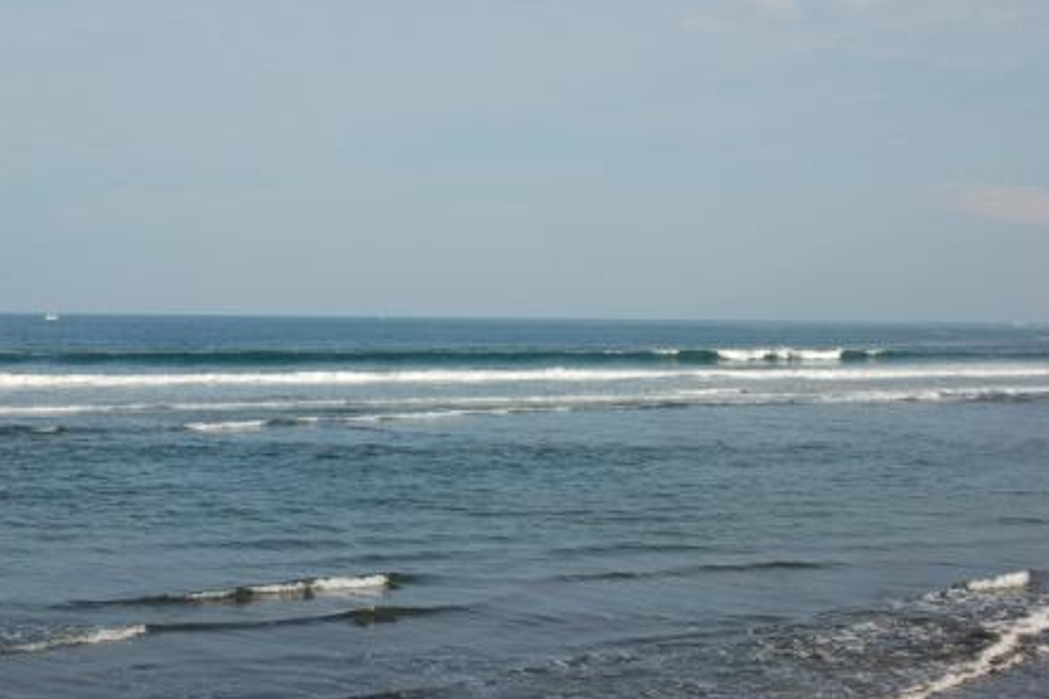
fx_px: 1689
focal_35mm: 58
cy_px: 351
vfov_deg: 23.4
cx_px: 527
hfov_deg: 34.5
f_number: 10
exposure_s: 1/400
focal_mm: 38
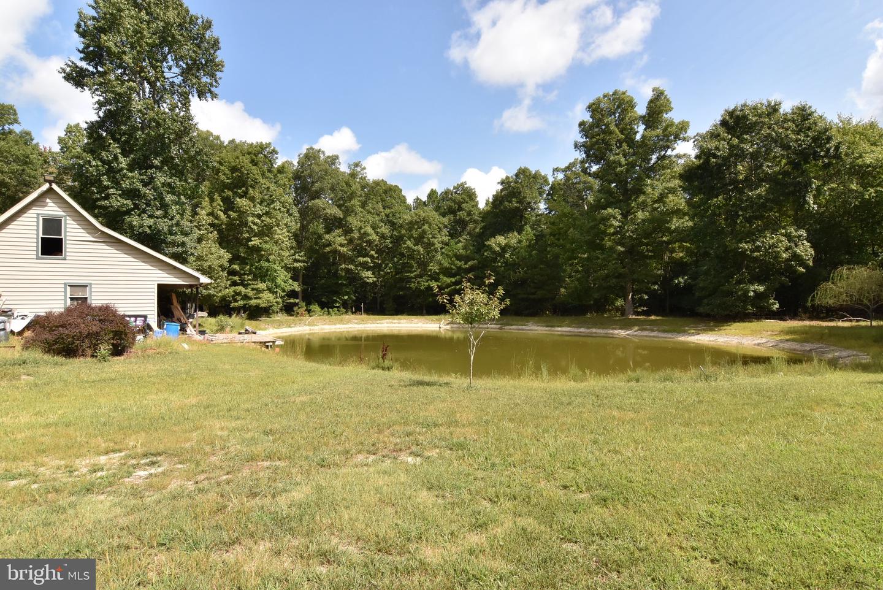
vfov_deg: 67.5
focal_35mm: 18
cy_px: 295
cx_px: 442
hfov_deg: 90.0
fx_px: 442
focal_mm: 12
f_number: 13
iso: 800
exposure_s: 1/640
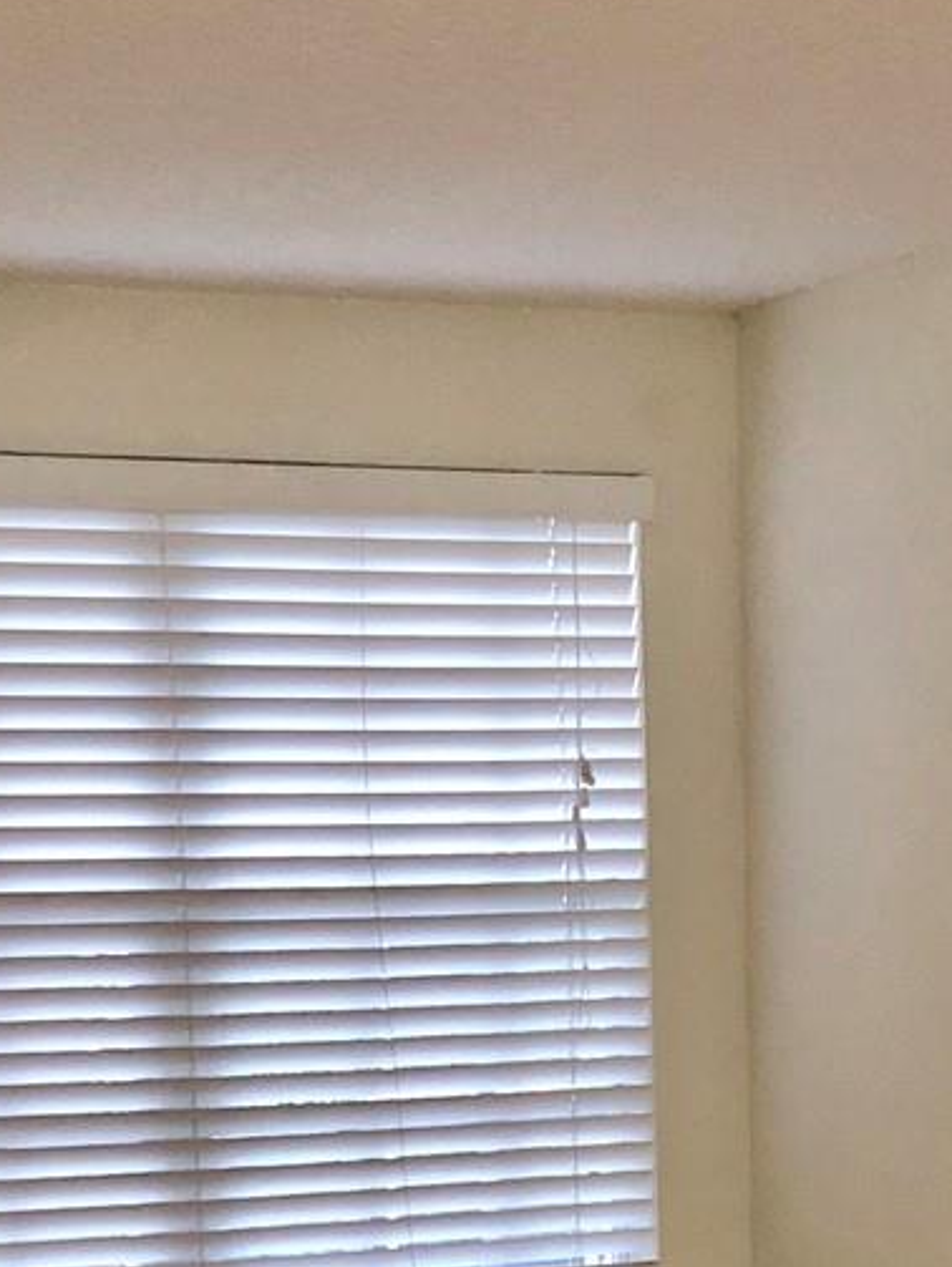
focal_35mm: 89
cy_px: 1393
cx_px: 572
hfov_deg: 16.6
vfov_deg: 20.9
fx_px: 3259
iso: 80
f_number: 1.8
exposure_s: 1/15
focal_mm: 3.99
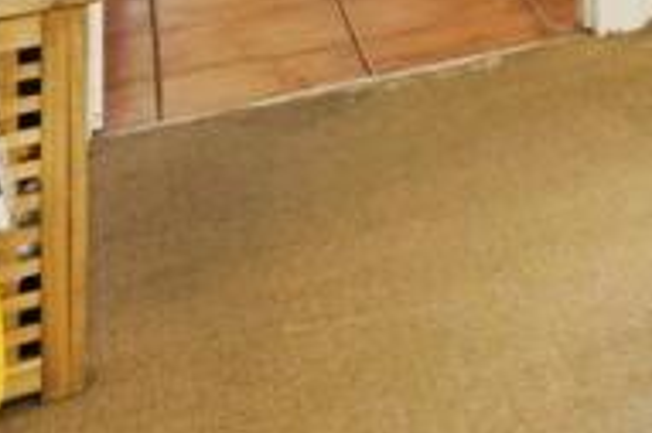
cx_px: 1557
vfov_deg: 12.8
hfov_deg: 14.8
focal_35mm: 86
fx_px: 1556
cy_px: -554
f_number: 7.1
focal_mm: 16
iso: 2000
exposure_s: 1/40
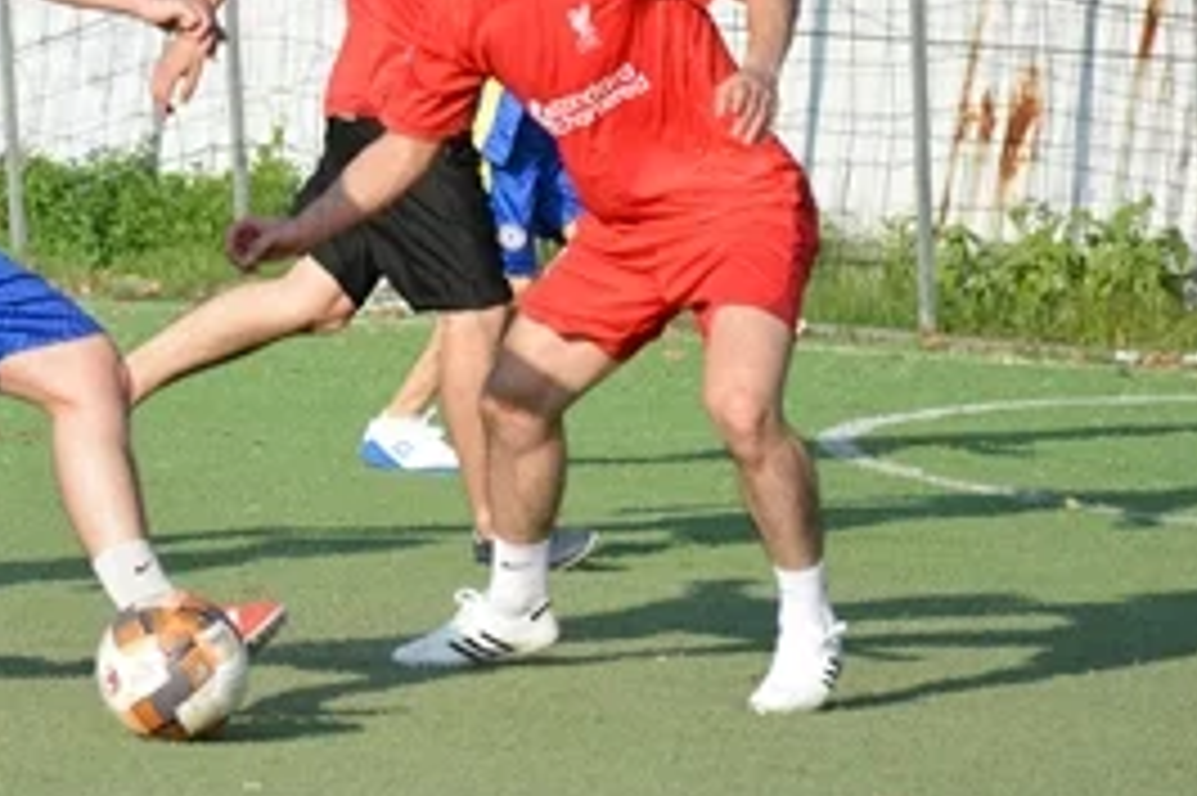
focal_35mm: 435
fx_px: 14454
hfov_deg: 4.7
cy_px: 169
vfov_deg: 3.2
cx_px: 238
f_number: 5.6
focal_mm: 140
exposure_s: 1/4000
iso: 1600
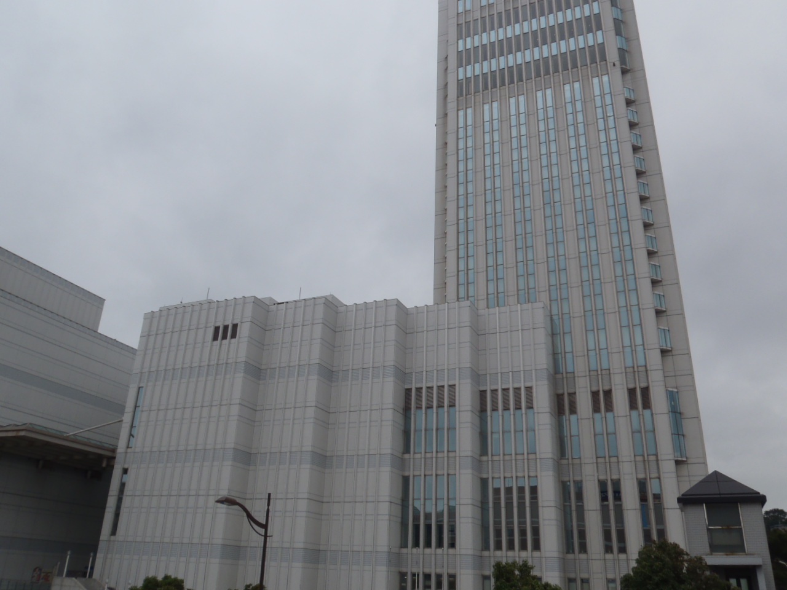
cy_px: 295
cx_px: 394
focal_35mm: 28
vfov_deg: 49.7
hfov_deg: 63.4
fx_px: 637
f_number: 4
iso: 64
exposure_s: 1/640
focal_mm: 5
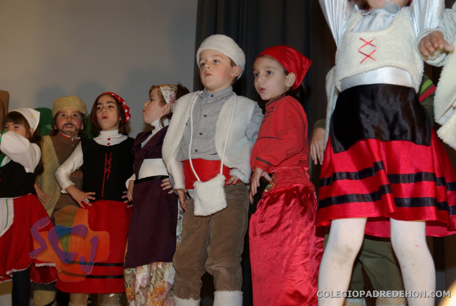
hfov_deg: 31.1
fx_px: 818
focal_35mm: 64
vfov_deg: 21.1
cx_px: 228
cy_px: 153
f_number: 5.6
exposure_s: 1/60
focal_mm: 43
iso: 400
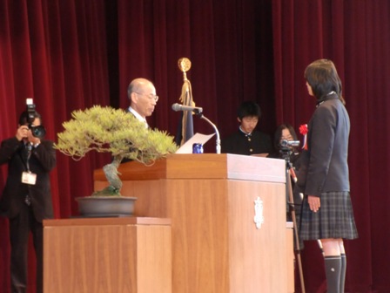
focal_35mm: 199
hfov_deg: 9.9
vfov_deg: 7.5
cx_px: 195
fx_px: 2242
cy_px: 146
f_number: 5.2
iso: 400
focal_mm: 35.7
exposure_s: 1/6
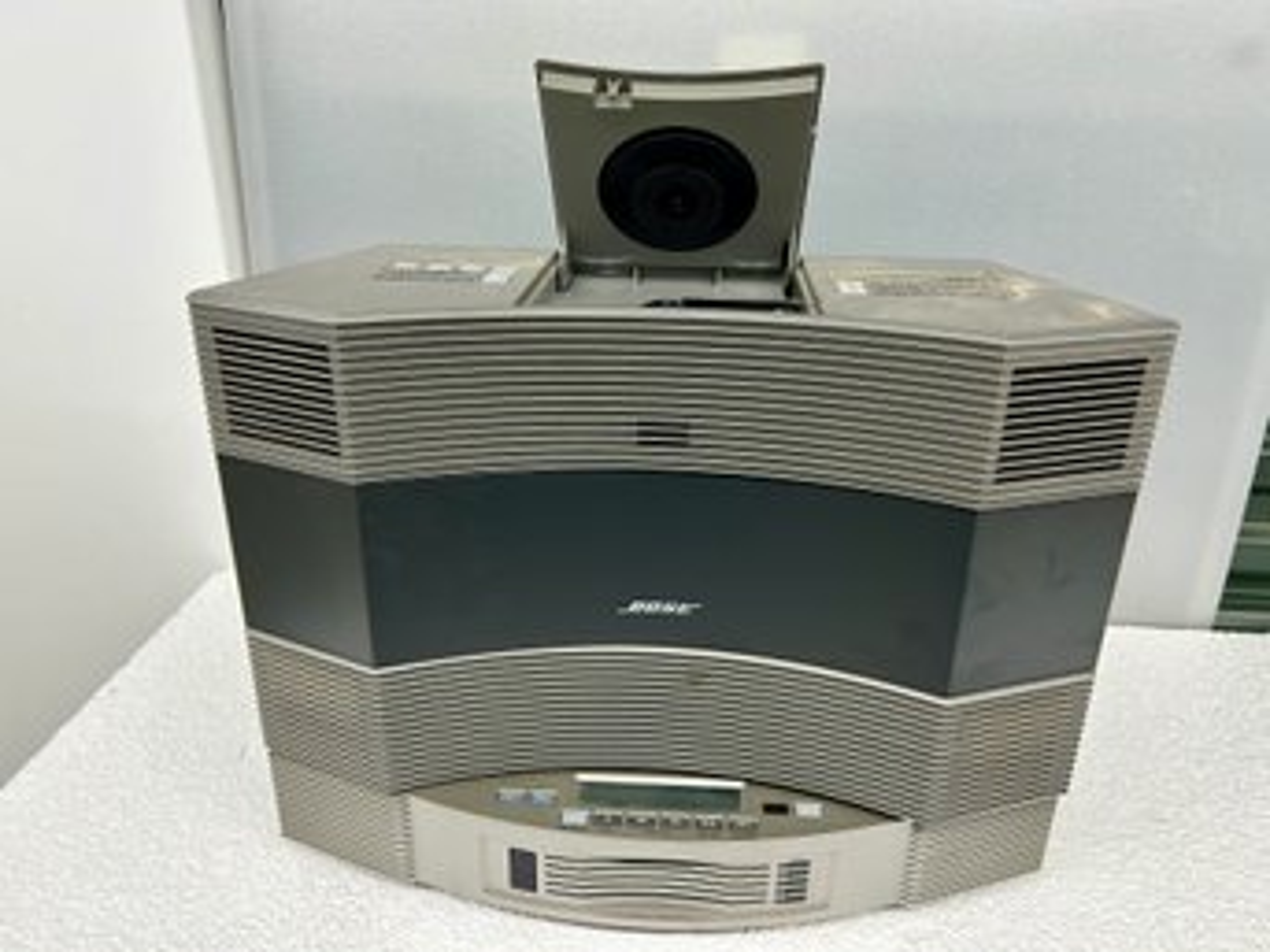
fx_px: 954
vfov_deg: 53.0
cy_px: 476
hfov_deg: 67.3
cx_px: 635
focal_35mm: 26
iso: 100
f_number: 1.5
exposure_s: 1/75
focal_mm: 5.7
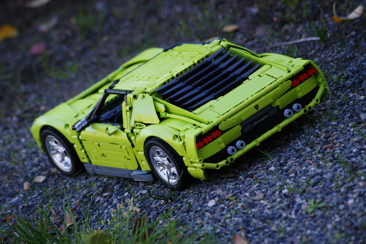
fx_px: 2057
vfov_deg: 6.8
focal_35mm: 202
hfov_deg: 10.2
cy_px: 122
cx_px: 183
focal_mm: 135
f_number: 4.5
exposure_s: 1/250
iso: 400
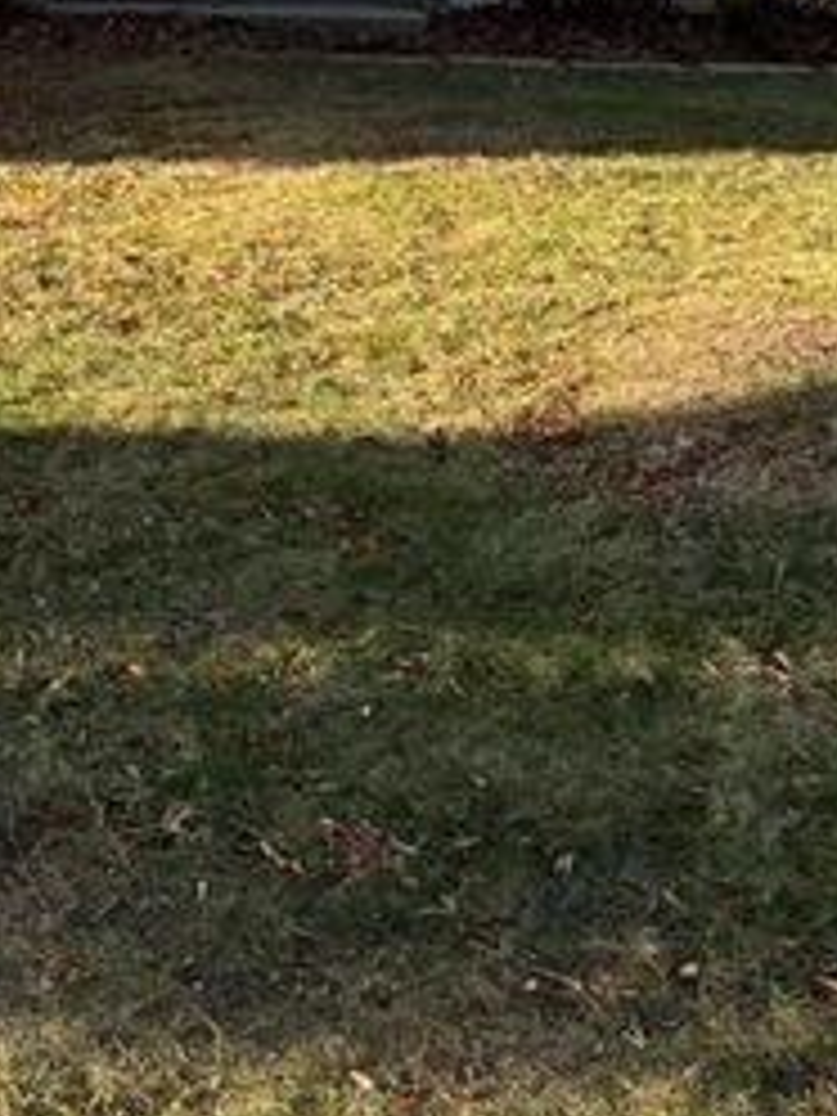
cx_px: 40
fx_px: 2257
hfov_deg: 20.5
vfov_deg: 25.1
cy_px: -214
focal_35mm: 70
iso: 50
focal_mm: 5.96
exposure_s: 1/1328
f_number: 1.6
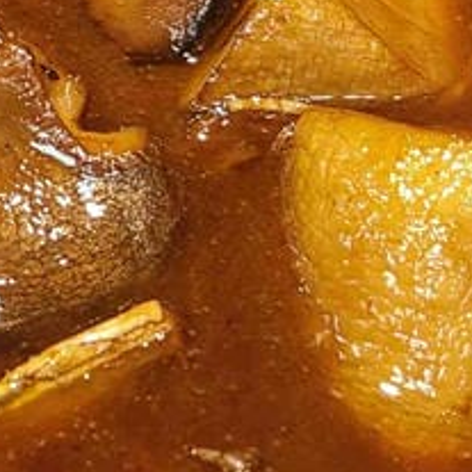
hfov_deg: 8.8
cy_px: 9
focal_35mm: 190
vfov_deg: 9.2
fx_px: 2931
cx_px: -415
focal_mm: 8.72
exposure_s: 1/120
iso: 316
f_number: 2
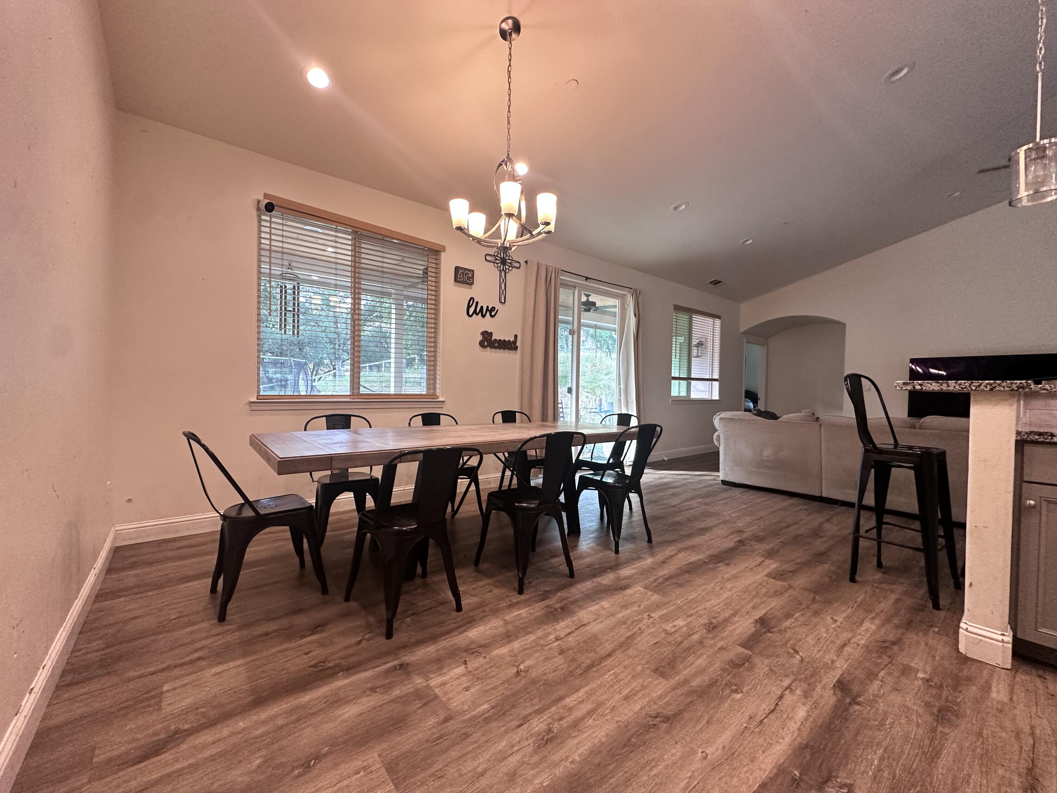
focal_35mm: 14
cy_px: 396
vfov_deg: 85.7
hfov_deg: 102.1
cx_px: 528
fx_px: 427
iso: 250
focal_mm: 2.22
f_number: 2.2
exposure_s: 1/120
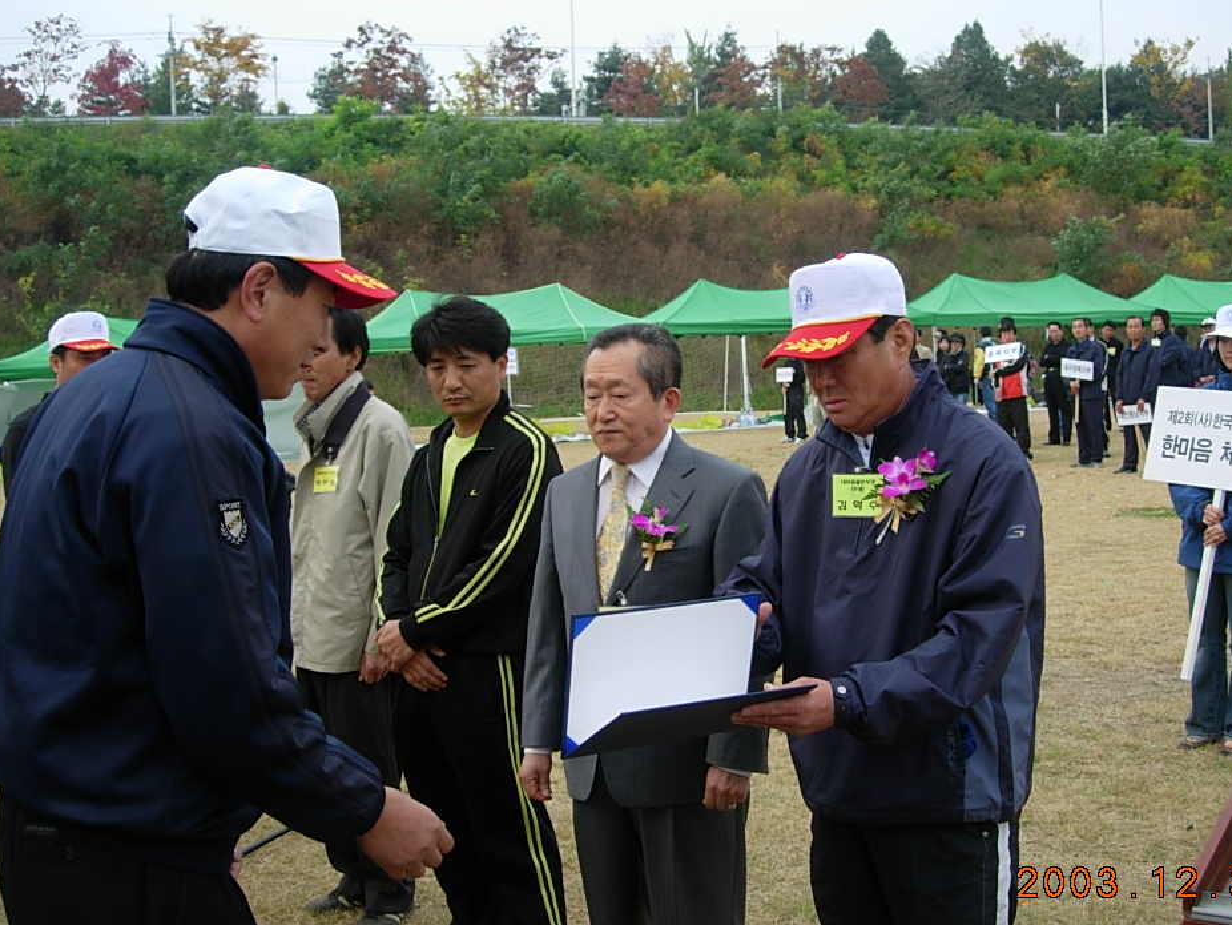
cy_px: 479
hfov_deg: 44.8
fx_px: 1495
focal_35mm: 42
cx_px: 655
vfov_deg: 34.4
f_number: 2.8
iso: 64
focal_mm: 7.8
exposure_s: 1/558
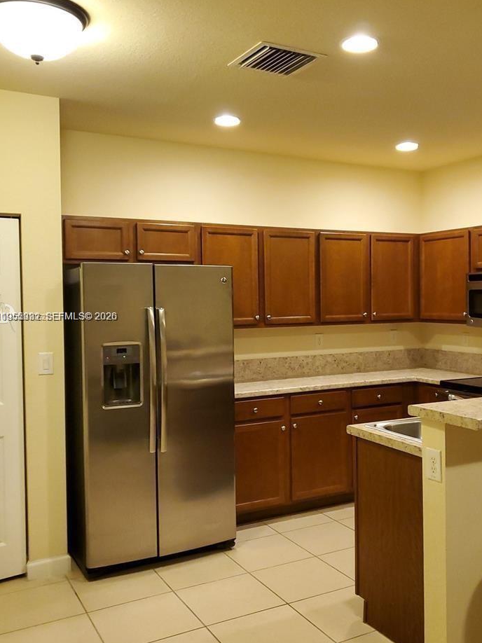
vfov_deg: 54.0
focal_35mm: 34
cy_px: 317
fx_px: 632
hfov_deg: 41.5
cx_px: 303
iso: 250
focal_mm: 4.3
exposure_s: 1/39
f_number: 1.5
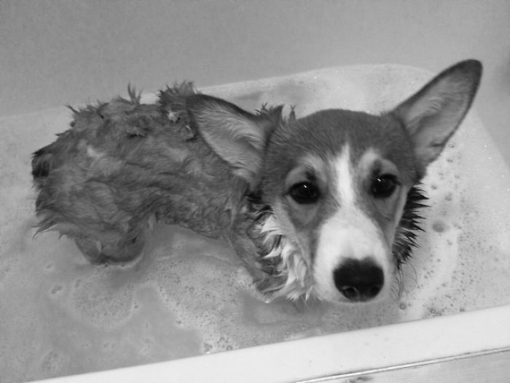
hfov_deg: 52.6
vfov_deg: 40.7
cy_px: 192
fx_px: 516
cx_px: 255
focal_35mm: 35
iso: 250
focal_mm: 4.28
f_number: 2.4
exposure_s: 1/20
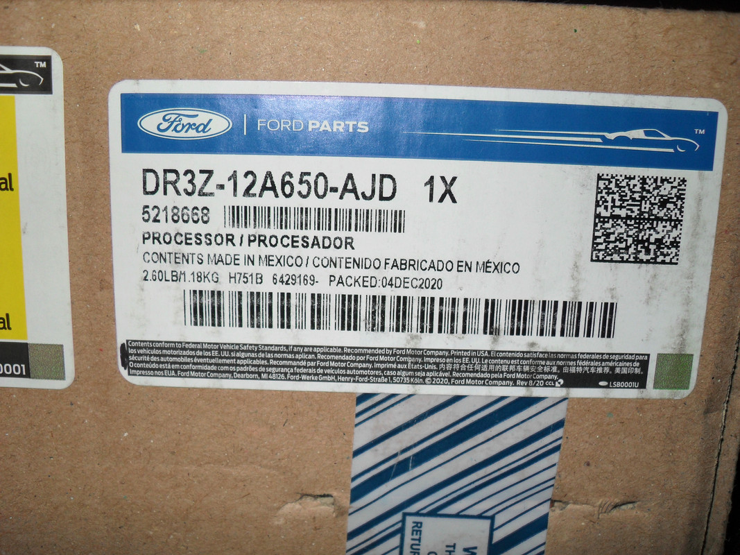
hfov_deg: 52.6
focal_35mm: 35
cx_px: 370
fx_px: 748
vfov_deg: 40.7
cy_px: 278
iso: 100
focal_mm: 6.2
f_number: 8.9
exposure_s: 1/45
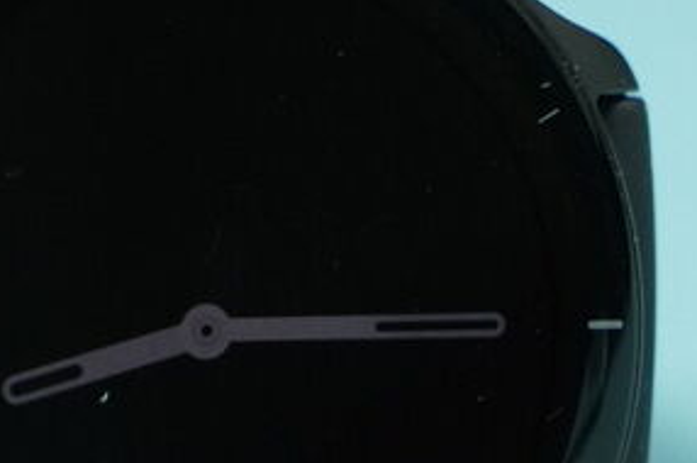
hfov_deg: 10.1
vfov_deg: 6.7
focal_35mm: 203
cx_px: 122
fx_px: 3926
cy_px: 319
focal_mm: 70
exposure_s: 1/200
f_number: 8
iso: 5000
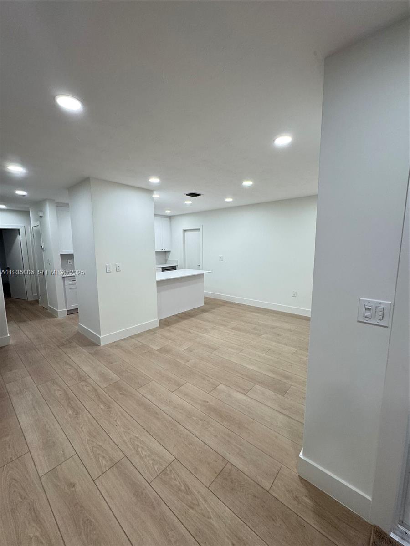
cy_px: 273
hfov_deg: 85.7
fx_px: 221
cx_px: 205
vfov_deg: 102.1
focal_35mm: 14
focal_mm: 2.22
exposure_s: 1/120
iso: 160
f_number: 2.2
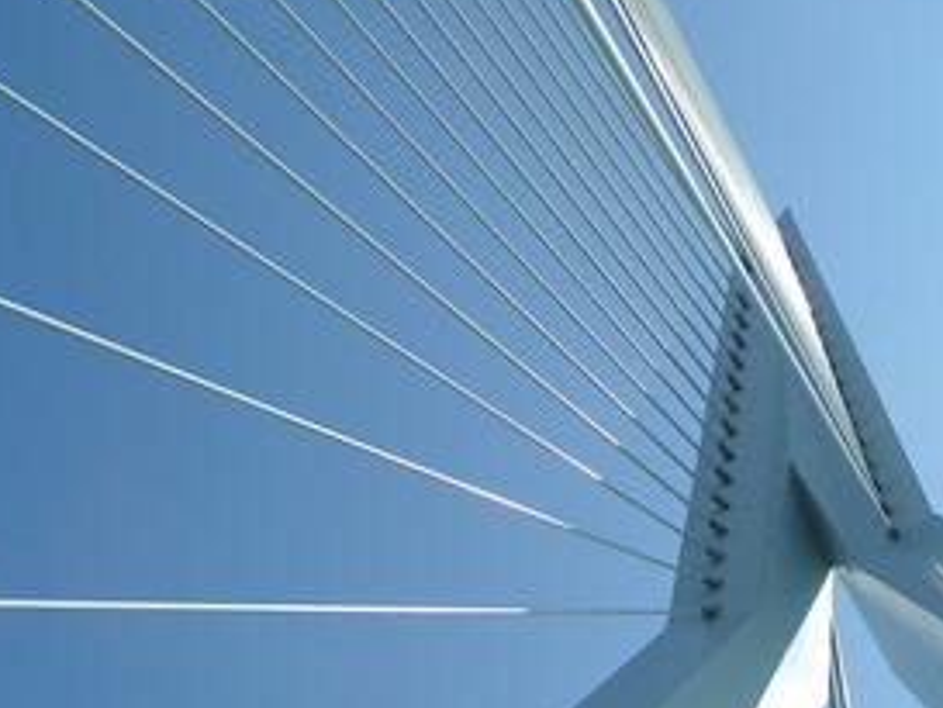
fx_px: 1744
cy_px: 433
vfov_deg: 22.9
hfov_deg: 29.8
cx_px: 694
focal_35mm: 64
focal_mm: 5.8
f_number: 5.6
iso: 50
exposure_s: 1/800
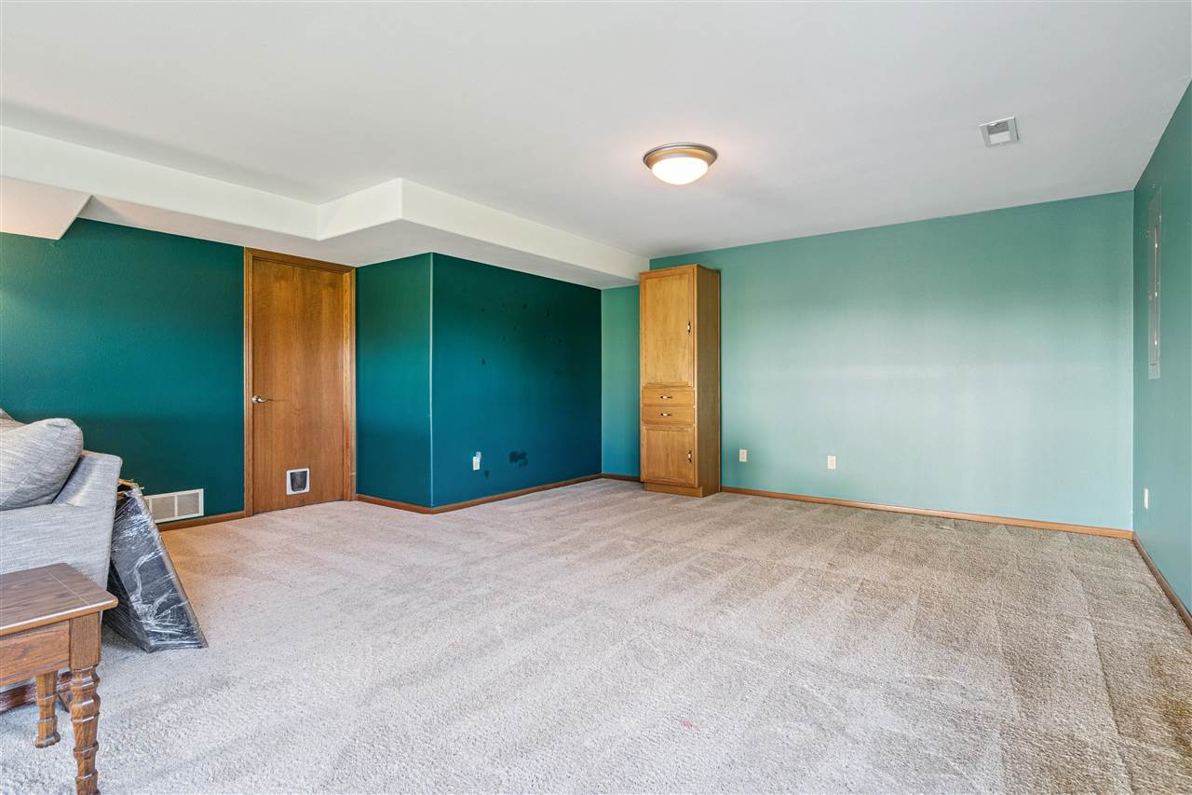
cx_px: 596
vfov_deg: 70.4
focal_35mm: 17
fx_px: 563
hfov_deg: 93.3
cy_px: 398
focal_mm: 17
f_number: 8
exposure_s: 1/2.5
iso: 400
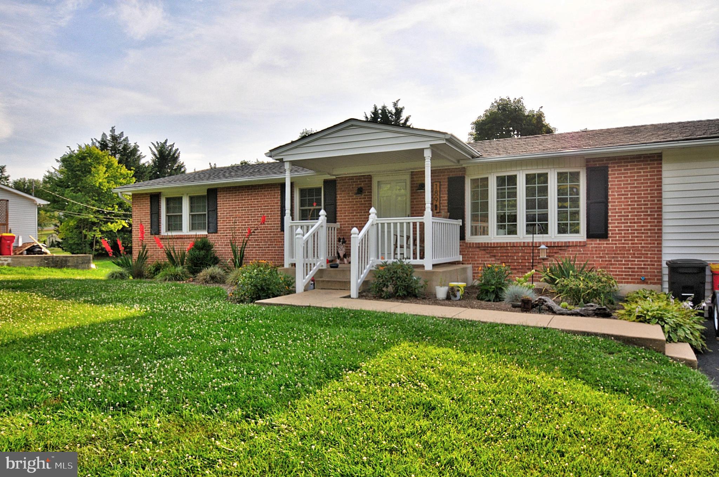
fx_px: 718
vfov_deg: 36.8
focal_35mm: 36
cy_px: 238
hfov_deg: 53.2
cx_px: 360
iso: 400
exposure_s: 1/1000
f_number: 10
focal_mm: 24
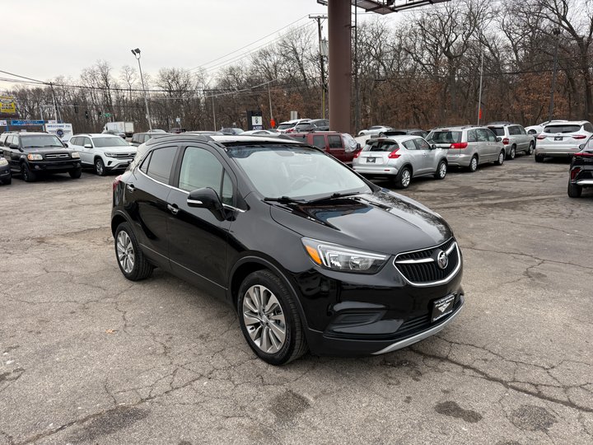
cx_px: 296
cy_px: 222
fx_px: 411
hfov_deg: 71.6
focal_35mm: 24
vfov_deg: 56.8
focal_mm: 6.76
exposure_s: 1/858
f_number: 1.78
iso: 100
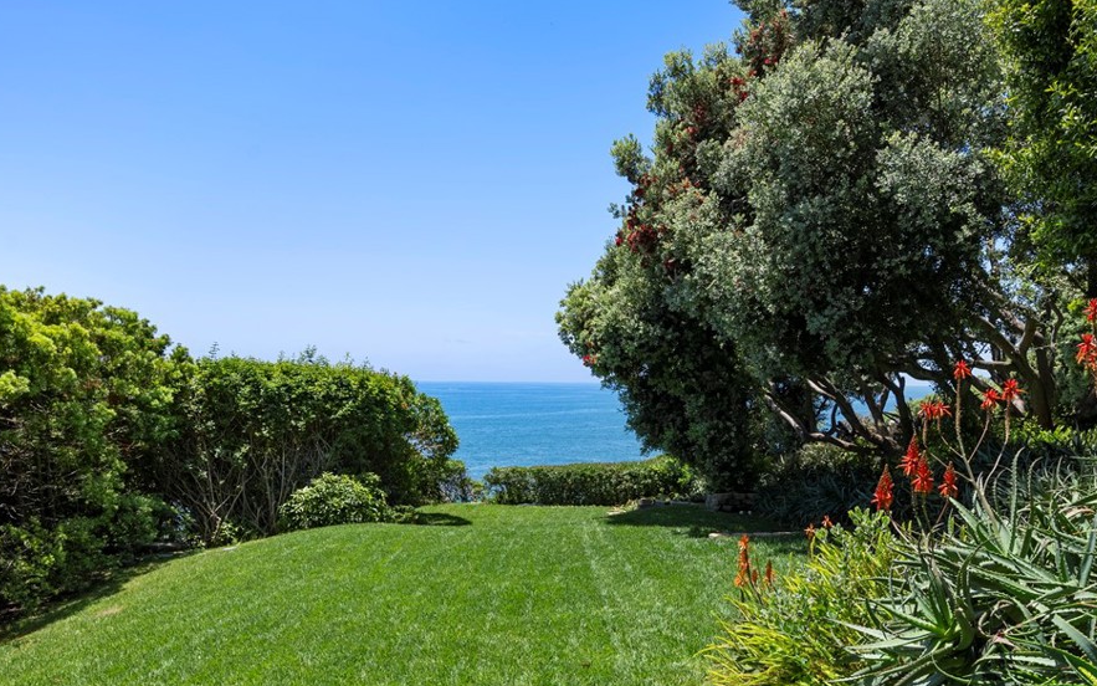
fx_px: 777
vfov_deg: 47.4
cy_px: 398
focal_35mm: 26
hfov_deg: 70.4
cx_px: 521
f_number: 8
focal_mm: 22
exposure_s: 1/250
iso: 100
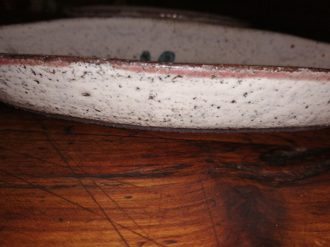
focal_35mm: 26
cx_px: 165
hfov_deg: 67.3
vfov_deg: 53.1
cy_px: 124
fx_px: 248
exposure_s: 1/218
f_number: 1.8
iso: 50
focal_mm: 3.46
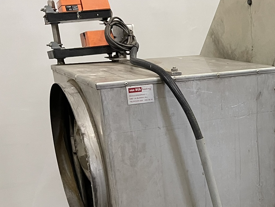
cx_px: 266
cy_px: 178
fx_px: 453
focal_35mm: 57
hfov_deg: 31.6
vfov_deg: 25.0
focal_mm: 5.1
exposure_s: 1/50
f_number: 1.6
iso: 400
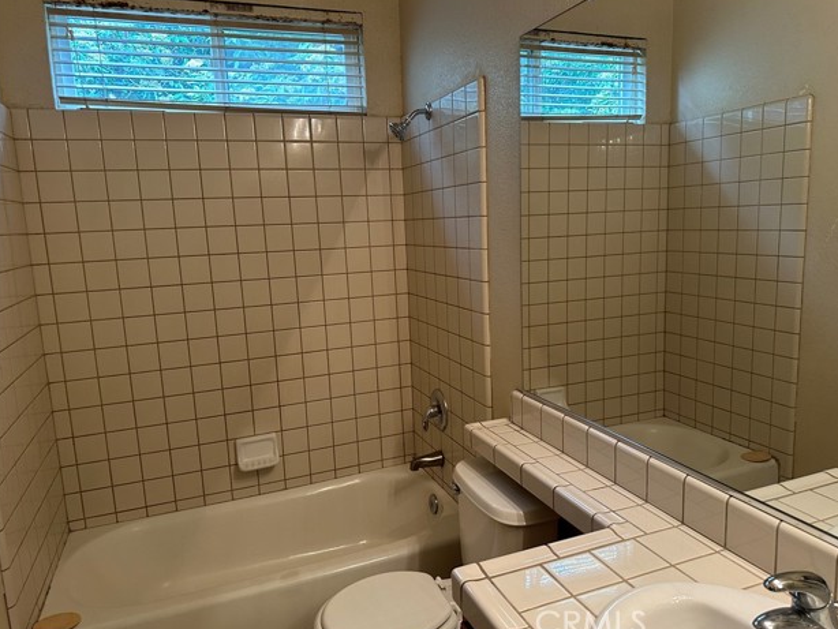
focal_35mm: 25
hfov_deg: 69.4
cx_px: 433
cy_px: 315
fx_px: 605
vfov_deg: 54.9
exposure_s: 1/60
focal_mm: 6.86
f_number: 1.78
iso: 250
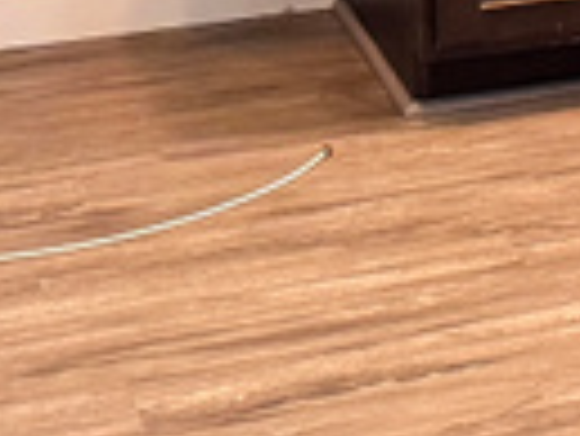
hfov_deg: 8.5
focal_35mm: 191
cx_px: 1789
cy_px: -373
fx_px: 3203
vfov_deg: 7.5
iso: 125
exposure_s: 1/120
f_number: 1.78
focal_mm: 6.76
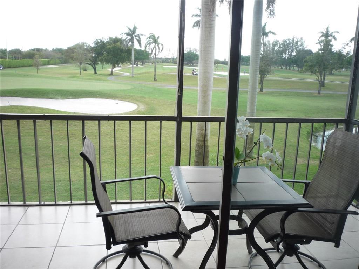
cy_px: 134
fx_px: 332
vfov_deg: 44.2
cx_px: 180
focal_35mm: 32
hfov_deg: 56.8
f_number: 3.3
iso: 100
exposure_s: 1/100
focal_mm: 5.2
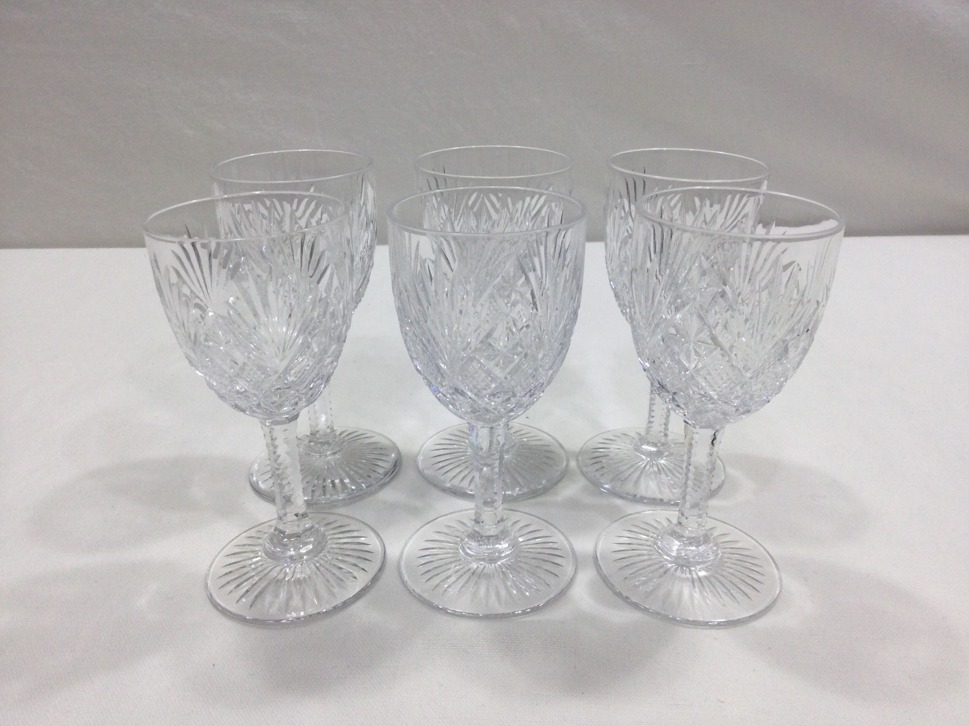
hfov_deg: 58.4
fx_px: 868
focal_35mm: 31
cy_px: 363
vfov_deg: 45.4
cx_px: 484
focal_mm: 3.3
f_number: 2.4
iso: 25
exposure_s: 1/100
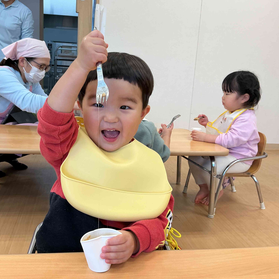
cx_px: 111
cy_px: 137
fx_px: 319
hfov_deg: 46.9
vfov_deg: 47.2
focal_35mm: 35
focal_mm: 3
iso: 40
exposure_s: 1/120
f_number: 1.8
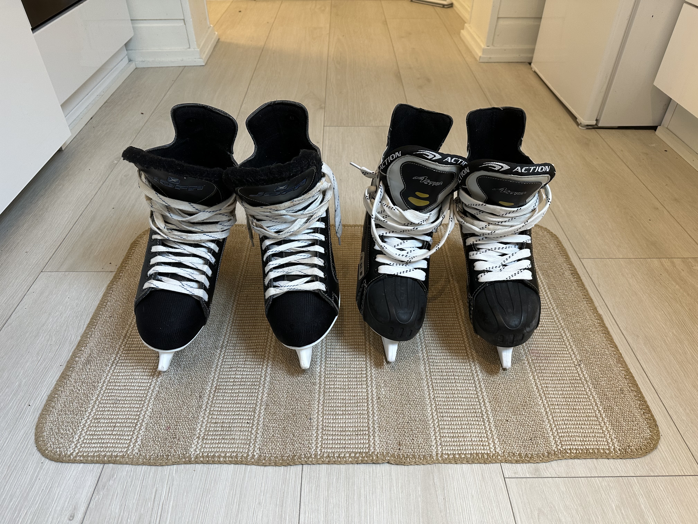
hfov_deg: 71.6
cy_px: 262
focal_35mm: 24
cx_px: 349
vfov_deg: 56.8
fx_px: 484
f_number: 1.78
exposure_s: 1/50
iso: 125
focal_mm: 6.86
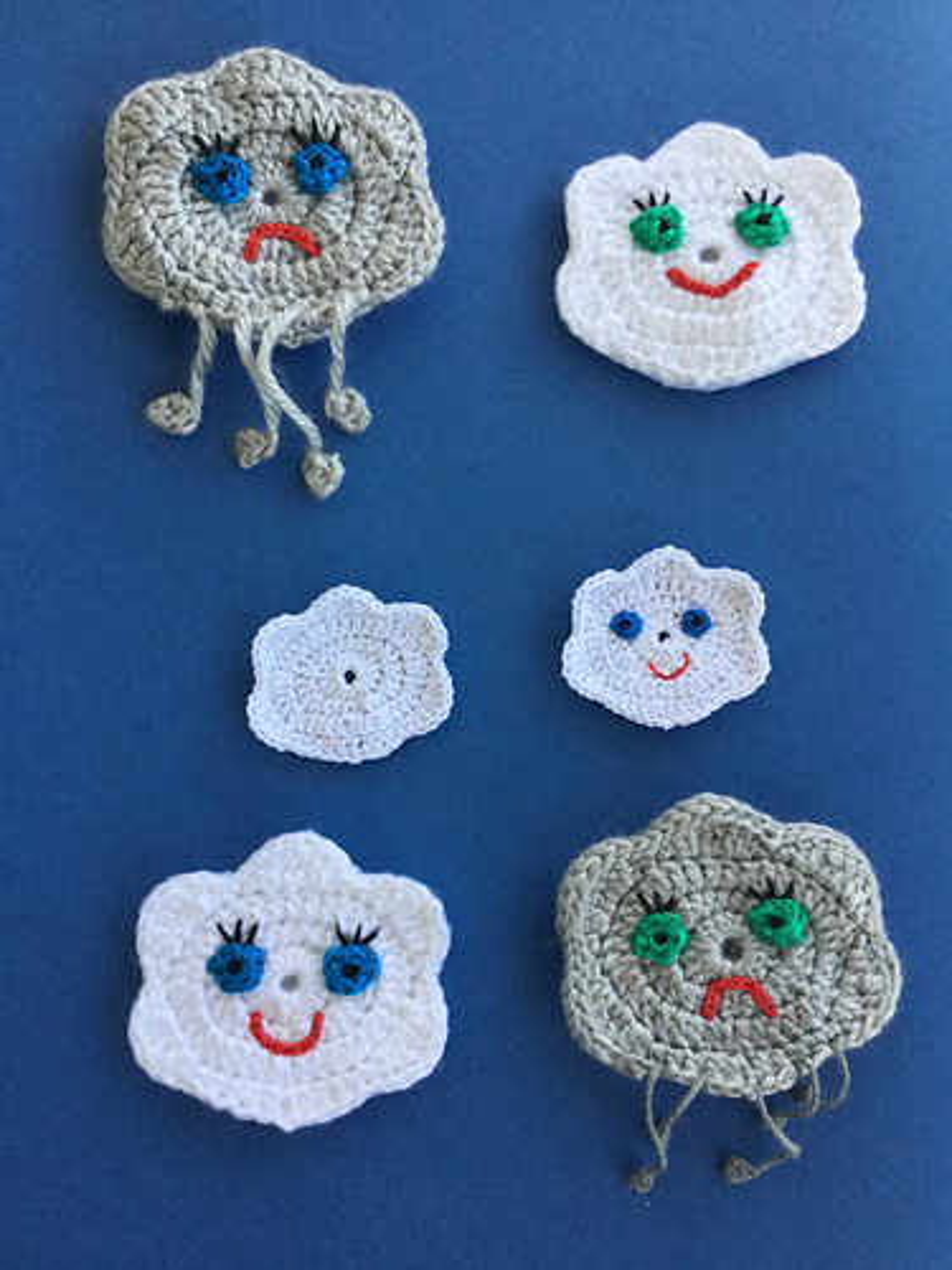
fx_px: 1137
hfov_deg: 45.4
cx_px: 476
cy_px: 635
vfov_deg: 58.4
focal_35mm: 31
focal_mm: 3.3
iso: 25
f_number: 2.4
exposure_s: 1/40
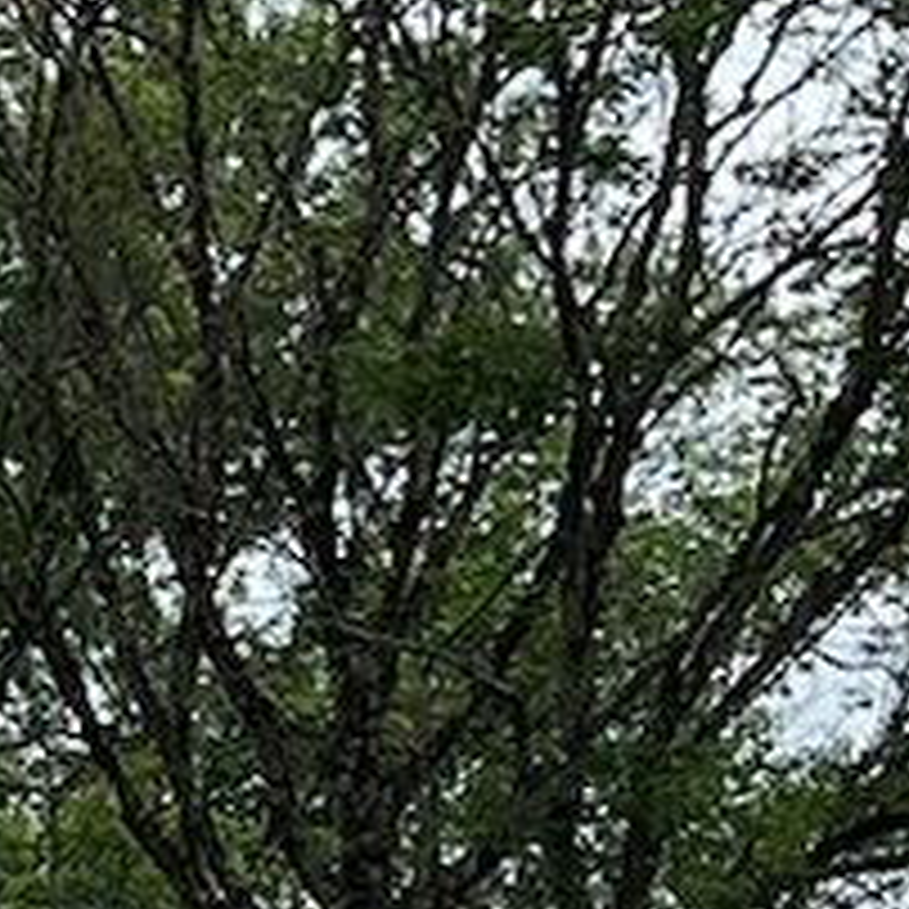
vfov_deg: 7.3
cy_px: 2061
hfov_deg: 6.9
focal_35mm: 228
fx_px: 6774
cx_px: -1786
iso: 50
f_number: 1.6
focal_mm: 5.1
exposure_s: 1/3745
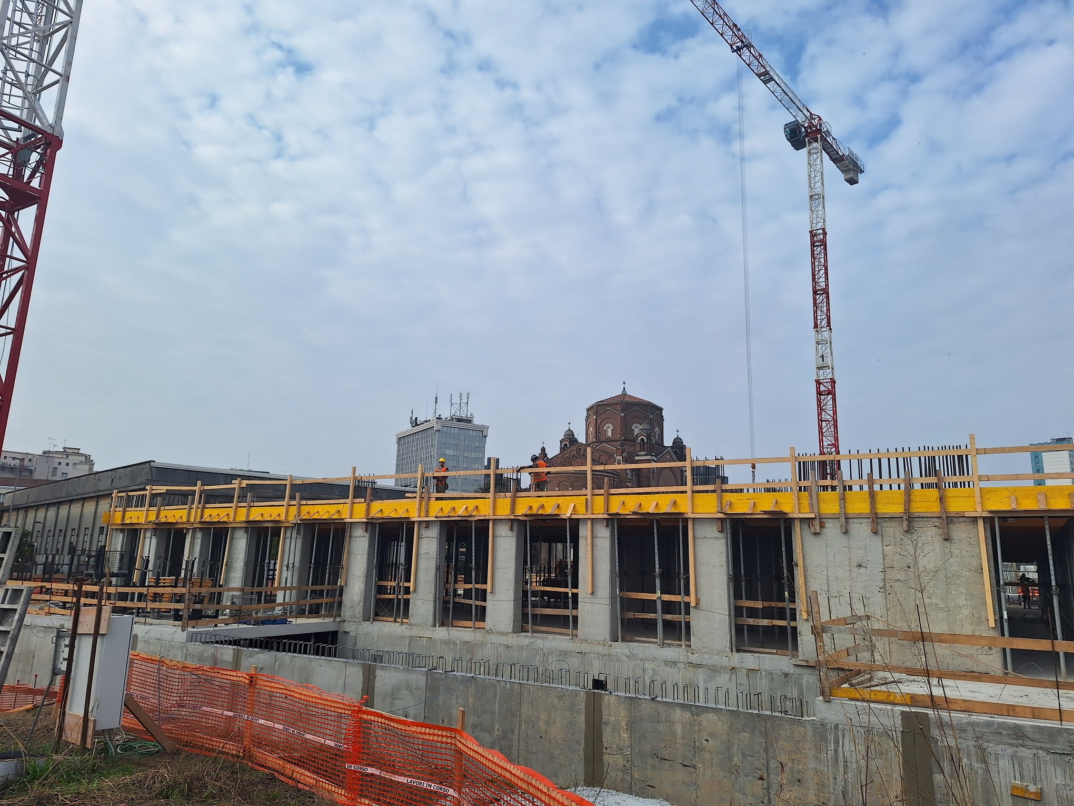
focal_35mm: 23
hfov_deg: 73.9
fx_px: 714
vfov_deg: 58.9
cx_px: 537
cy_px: 403
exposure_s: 1/2387
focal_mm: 5.54
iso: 40
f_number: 1.8
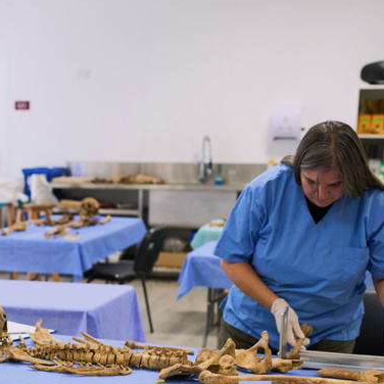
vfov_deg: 21.2
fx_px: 1017
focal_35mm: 81
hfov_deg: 20.2
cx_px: -59
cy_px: 302
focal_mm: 35
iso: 1250
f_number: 2.5
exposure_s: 1/320
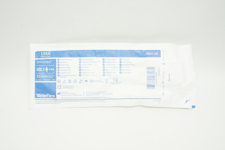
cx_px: 112
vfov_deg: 36.8
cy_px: 75
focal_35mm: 36
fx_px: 225
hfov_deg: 53.2
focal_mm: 24
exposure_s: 1/25
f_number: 9
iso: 400
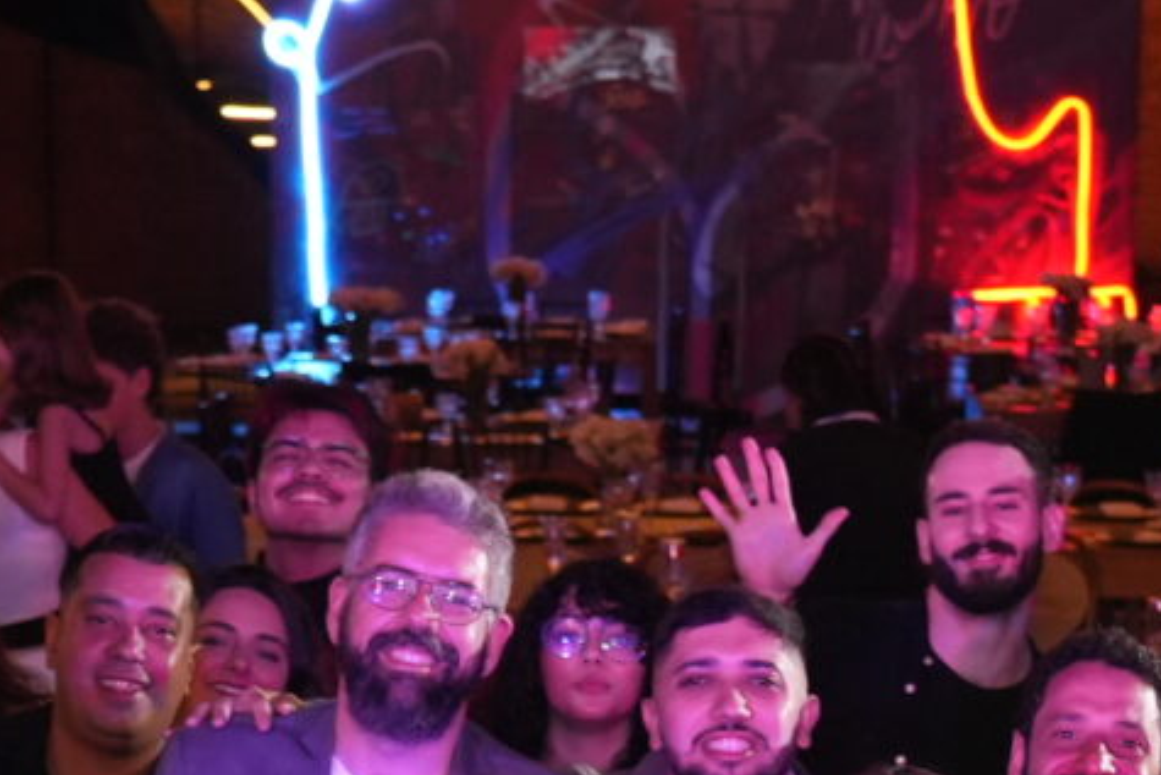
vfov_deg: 8.8
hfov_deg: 13.6
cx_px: 684
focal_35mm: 151
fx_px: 4871
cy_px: 1243
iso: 1600
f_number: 3.5
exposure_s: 1/160
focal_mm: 28
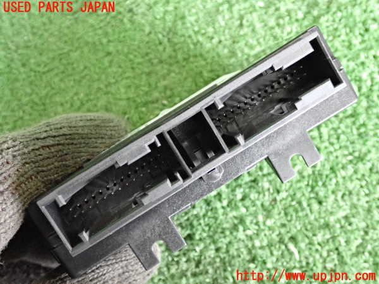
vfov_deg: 35.1
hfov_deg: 45.8
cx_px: 190
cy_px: 142
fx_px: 449
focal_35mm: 41
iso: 3200
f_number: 2.8
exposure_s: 1/125
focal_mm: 7.31
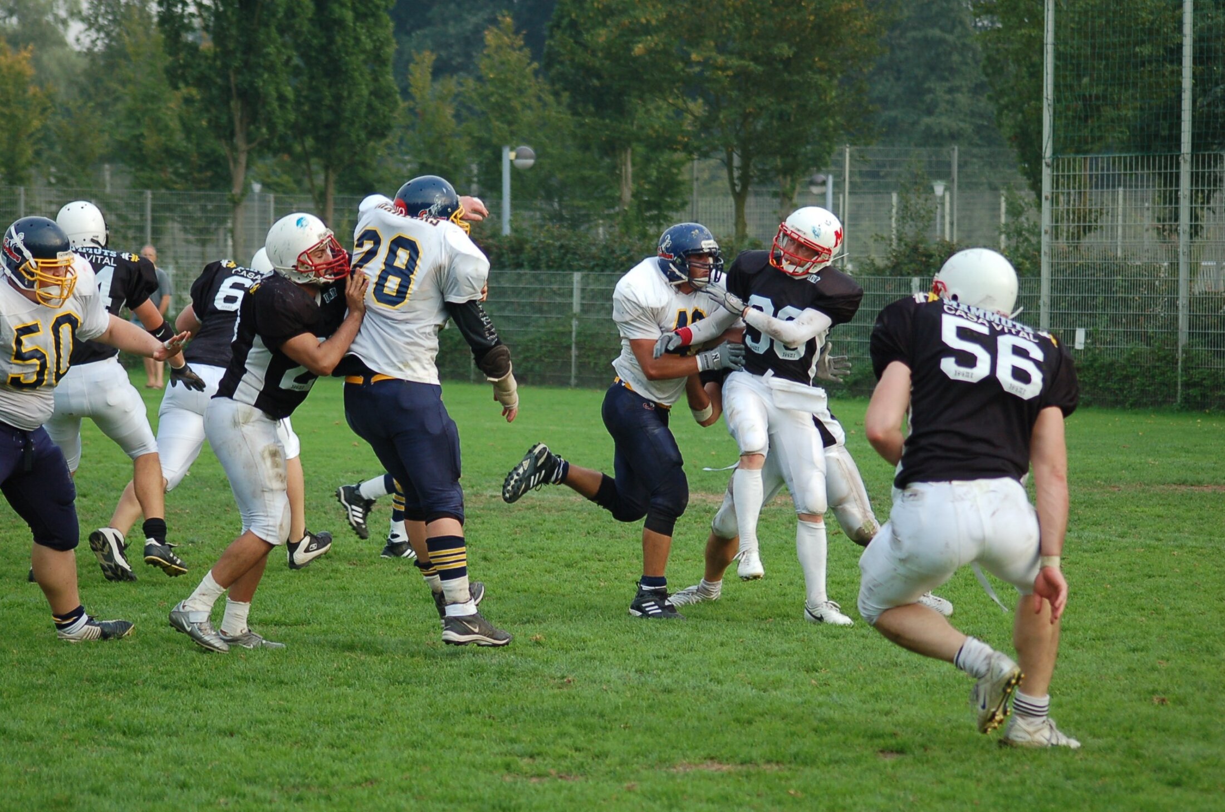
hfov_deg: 14.4
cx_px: 612
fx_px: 4840
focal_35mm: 142
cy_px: 406
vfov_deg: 9.6
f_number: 4.2
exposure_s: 1/640
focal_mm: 95
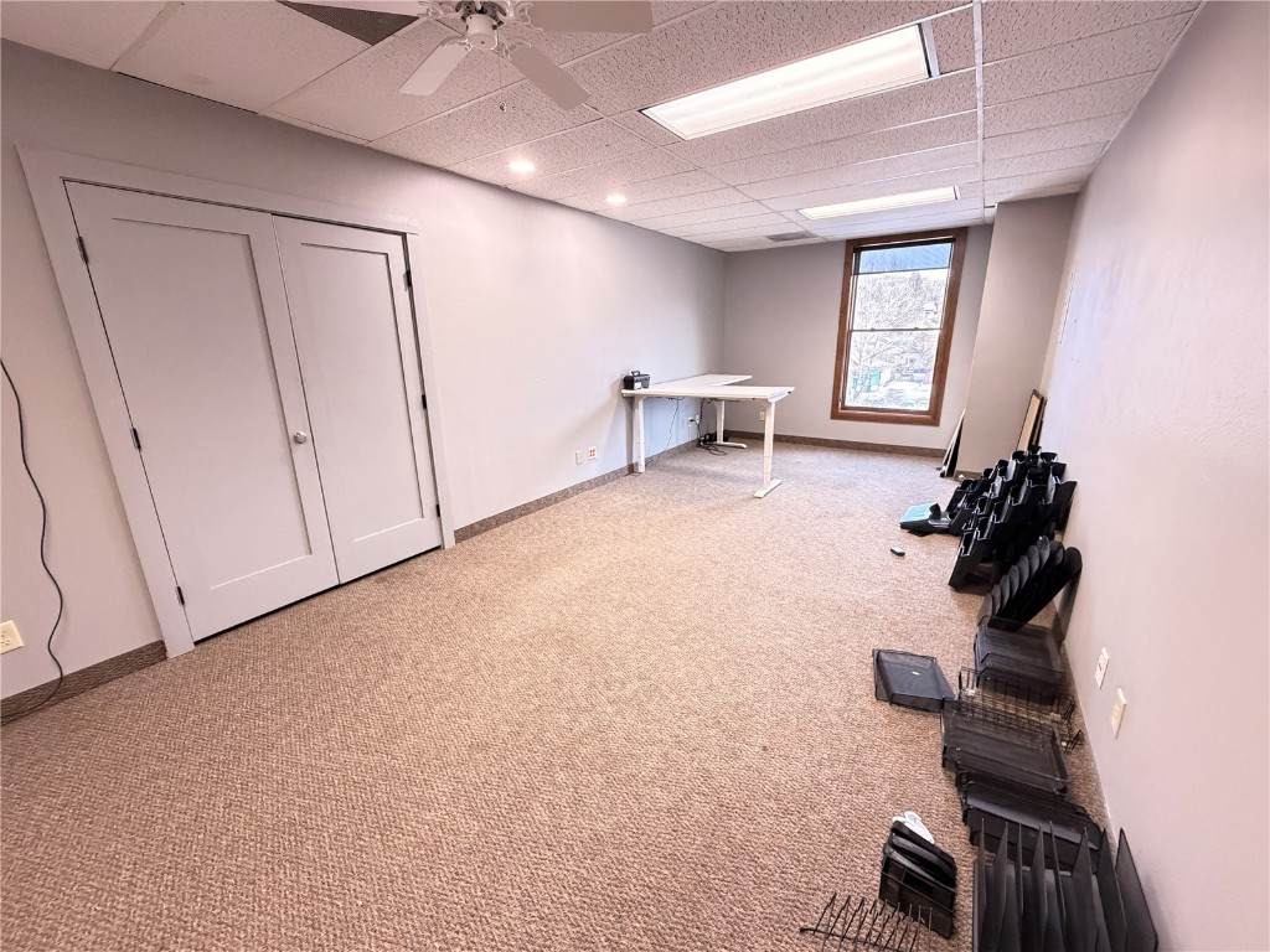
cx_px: 635
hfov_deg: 102.1
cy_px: 476
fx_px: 514
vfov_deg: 85.7
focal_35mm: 14
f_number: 2.2
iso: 800
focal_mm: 2.22
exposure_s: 1/60
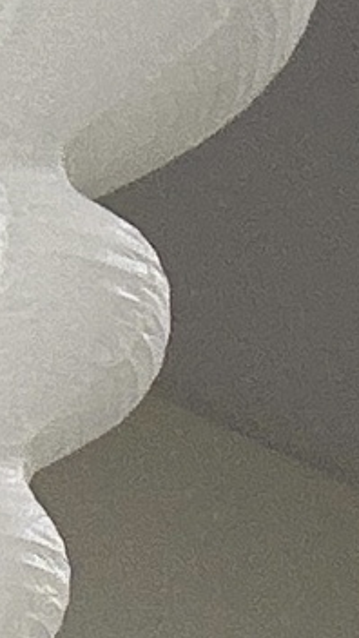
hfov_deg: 6.1
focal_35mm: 171
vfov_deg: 9.4
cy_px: 2025
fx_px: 2894
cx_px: -995
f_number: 1.9
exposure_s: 1/70
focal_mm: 2.69
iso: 80
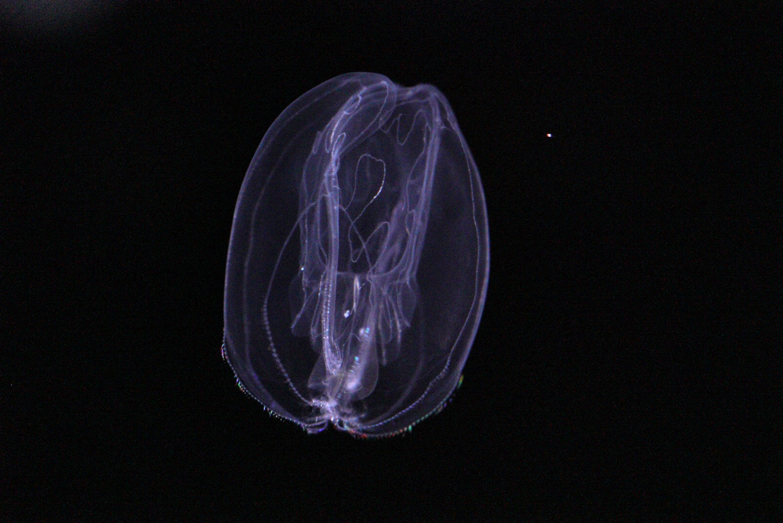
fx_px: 2938
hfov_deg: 15.2
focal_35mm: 135
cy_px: 262
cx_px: 392
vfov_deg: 10.2
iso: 6400
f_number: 3.2
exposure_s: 1/161
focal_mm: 90
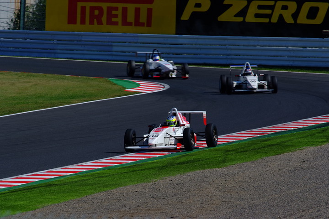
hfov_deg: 3.3
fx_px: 5757
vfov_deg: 2.2
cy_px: 110
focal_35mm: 630
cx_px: 164
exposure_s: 1/500
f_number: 11
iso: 100
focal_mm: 420
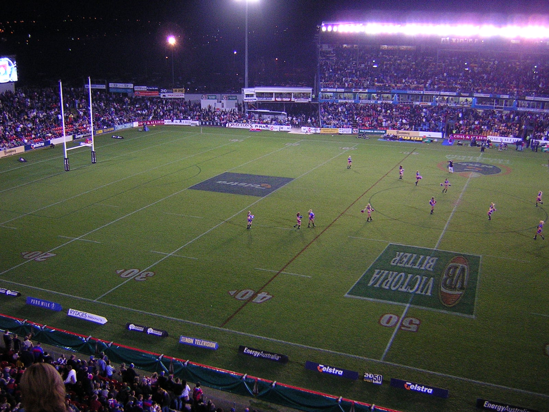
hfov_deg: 51.4
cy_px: 206
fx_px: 571
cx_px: 274
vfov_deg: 39.7
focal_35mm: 36
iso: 400
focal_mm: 4.7
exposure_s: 1/64
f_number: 2.6
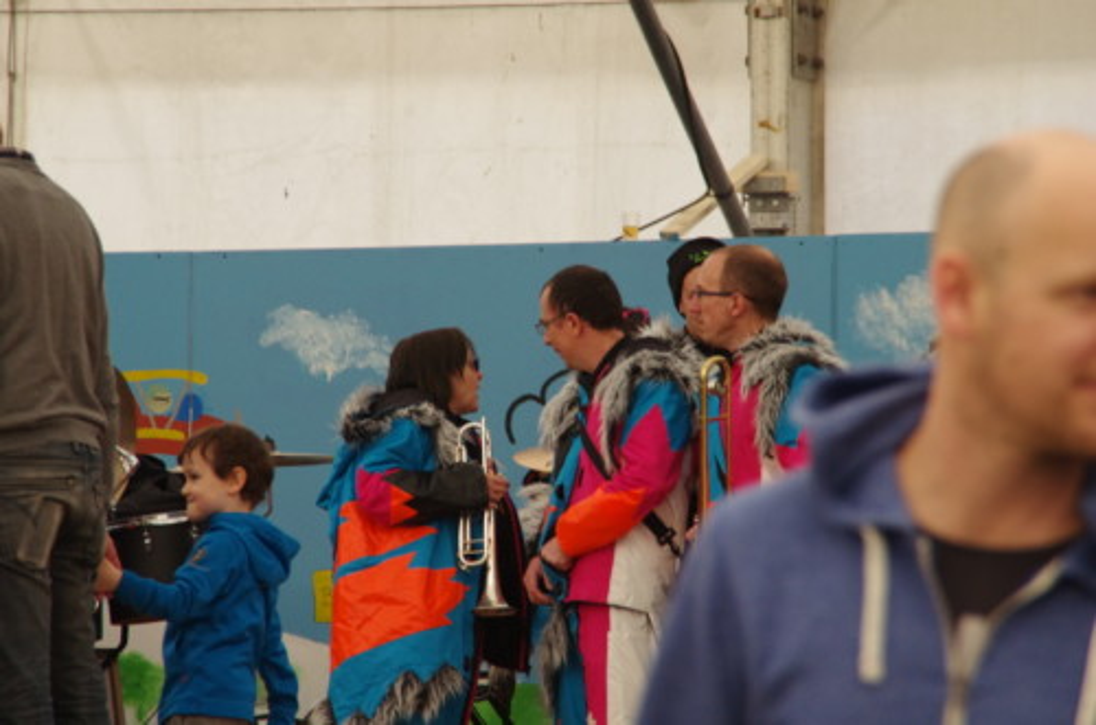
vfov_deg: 4.6
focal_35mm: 300
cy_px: 362
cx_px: 548
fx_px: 9113
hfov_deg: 6.9
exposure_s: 1/250
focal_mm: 200
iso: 1600
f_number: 10
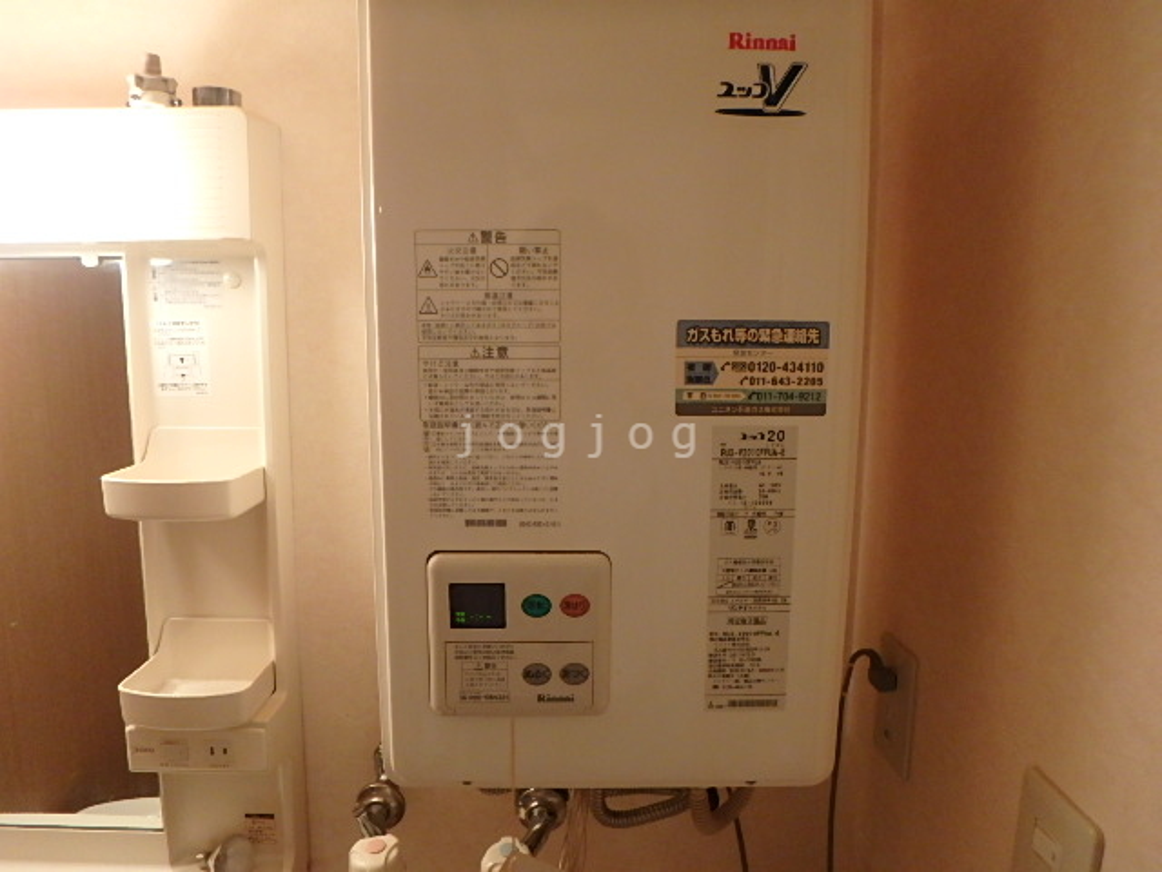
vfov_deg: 63.4
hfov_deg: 79.0
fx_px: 705
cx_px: 581
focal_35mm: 21
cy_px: 436
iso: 400
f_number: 3.5
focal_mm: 3.7
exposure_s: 1/30
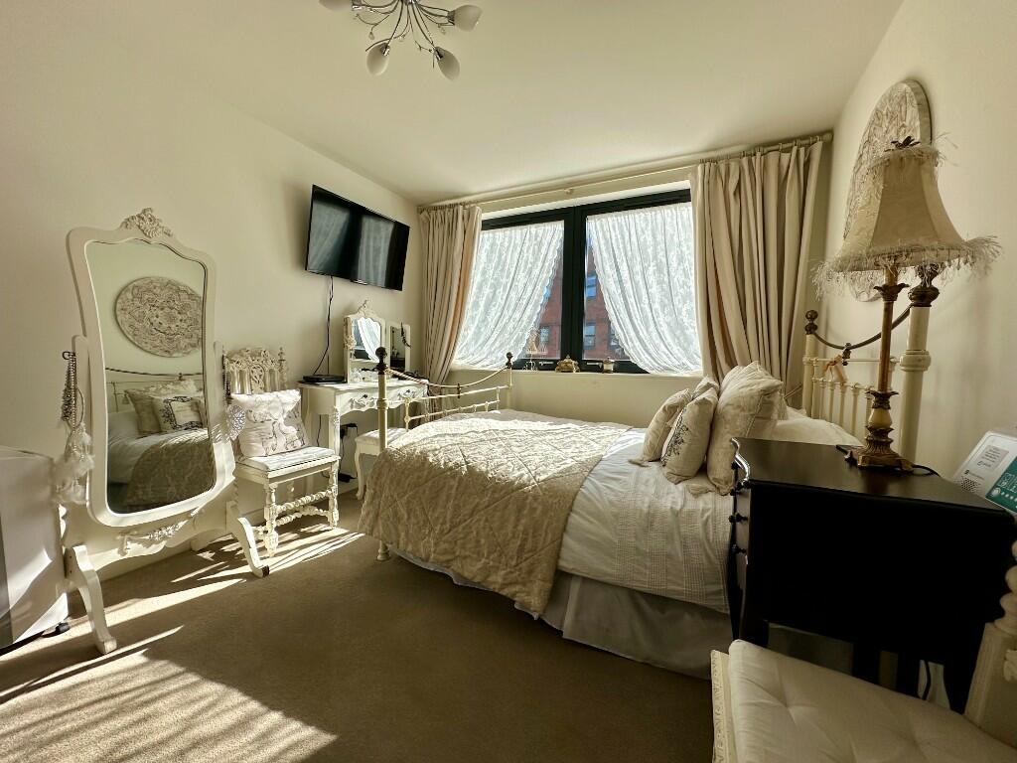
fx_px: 411
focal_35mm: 14
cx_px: 508
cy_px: 382
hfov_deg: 102.1
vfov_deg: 85.7
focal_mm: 2.22
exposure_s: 1/511
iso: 40
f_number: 2.2
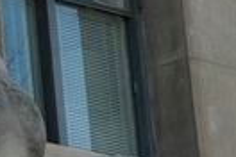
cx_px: -257
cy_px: -107
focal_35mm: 478
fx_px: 3136
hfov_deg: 4.2
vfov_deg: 2.9
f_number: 7.1
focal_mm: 65
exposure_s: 1/500
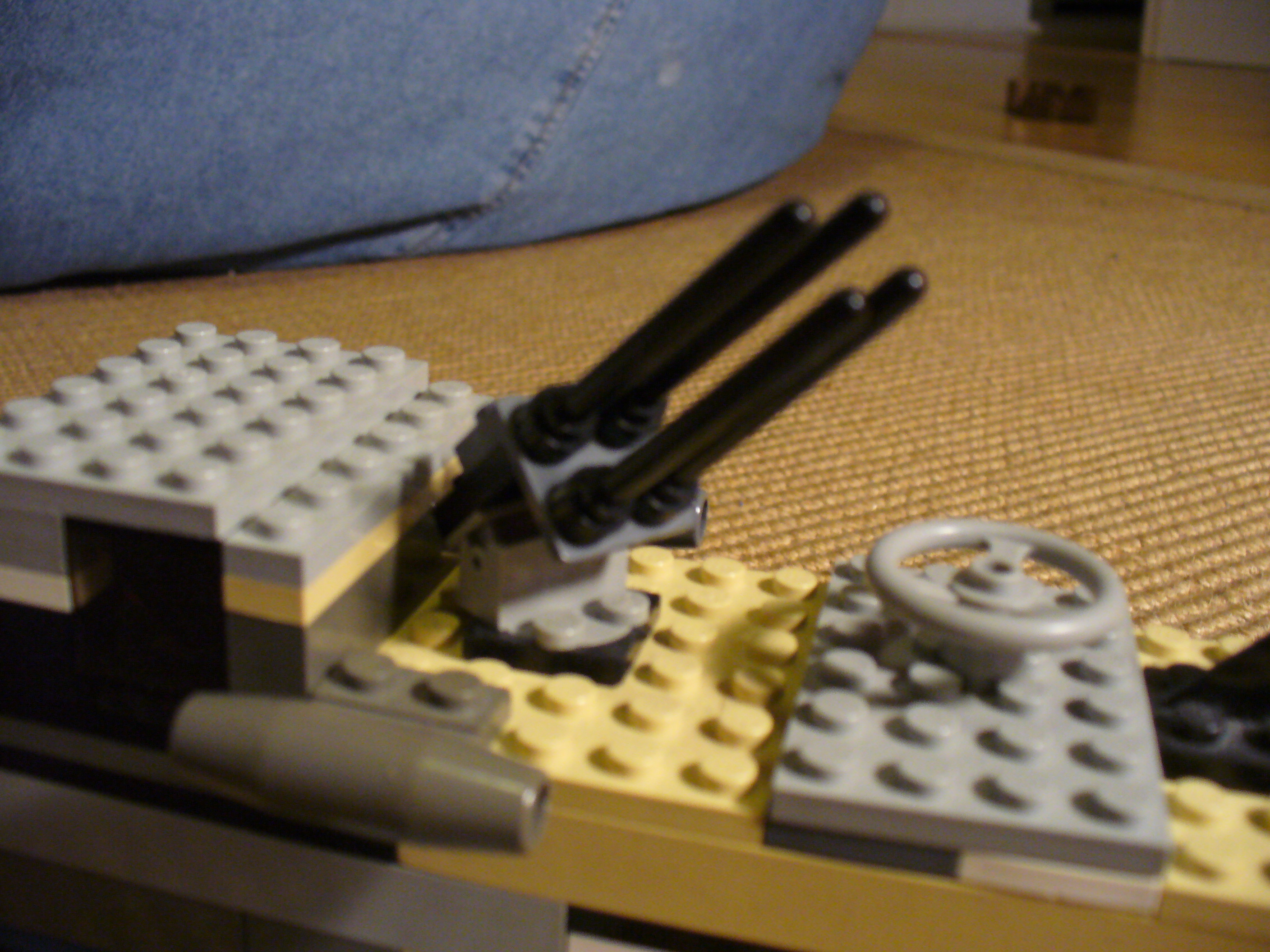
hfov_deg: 50.1
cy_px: 476
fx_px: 1357
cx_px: 635
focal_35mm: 37
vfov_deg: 38.7
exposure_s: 1/20
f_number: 2.8
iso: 200
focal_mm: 6.1
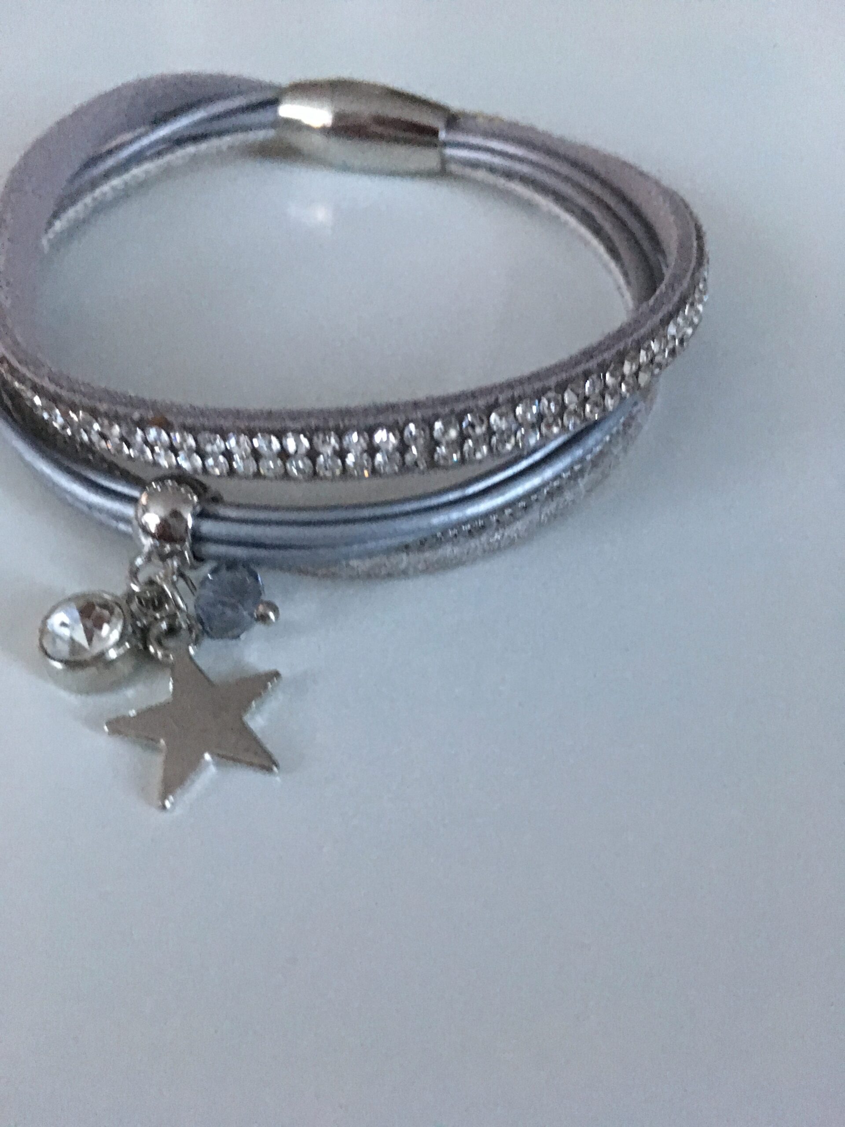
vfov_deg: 61.7
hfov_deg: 48.2
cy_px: 564
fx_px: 944
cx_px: 422
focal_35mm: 29
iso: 400
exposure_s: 1/17
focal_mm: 4.15
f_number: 2.2
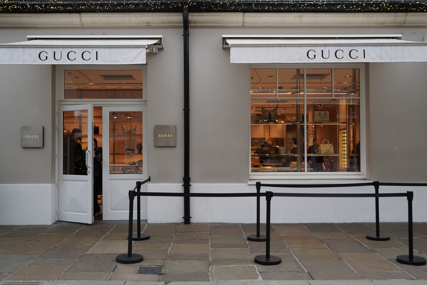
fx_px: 445
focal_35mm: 38
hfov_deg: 51.3
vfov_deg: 35.5
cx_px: 214
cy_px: 142
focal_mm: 25
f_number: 4
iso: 200
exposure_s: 1/160
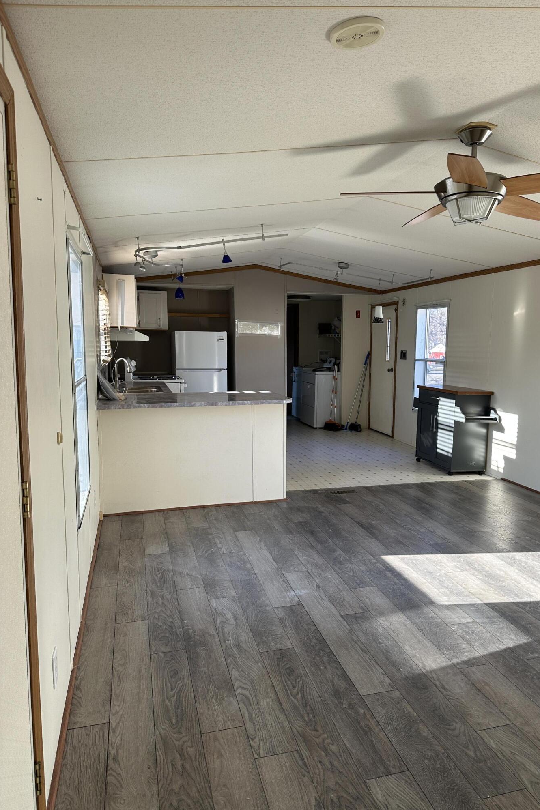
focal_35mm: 25
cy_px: 405
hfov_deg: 51.2
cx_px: 303
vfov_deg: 71.5
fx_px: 563
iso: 64
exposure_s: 1/166
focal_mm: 6.86
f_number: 1.78
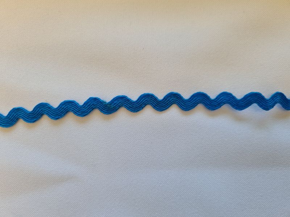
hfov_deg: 67.3
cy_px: 108
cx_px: 145
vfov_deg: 53.1
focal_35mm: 26
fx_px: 218
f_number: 1.8
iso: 64
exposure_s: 1/100
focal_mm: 5.4
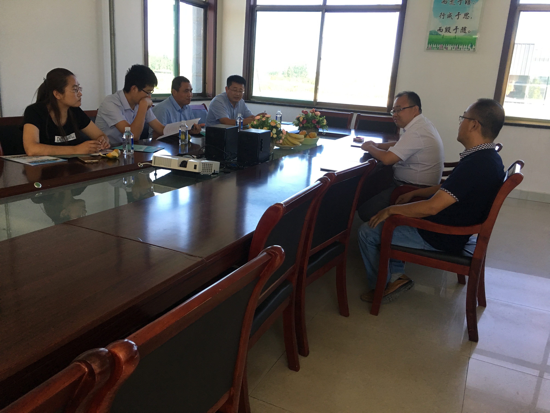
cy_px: 206
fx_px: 461
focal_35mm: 29
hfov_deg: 61.7
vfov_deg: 48.2
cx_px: 275
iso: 64
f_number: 2.2
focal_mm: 4.15
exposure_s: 1/33
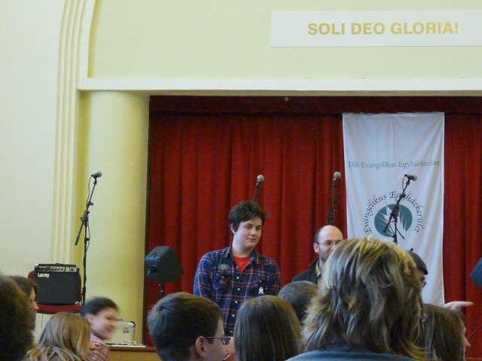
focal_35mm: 133
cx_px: 241
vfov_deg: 11.1
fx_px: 1852
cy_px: 180
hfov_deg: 14.8
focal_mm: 13.3
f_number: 3.4
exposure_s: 1/20
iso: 400
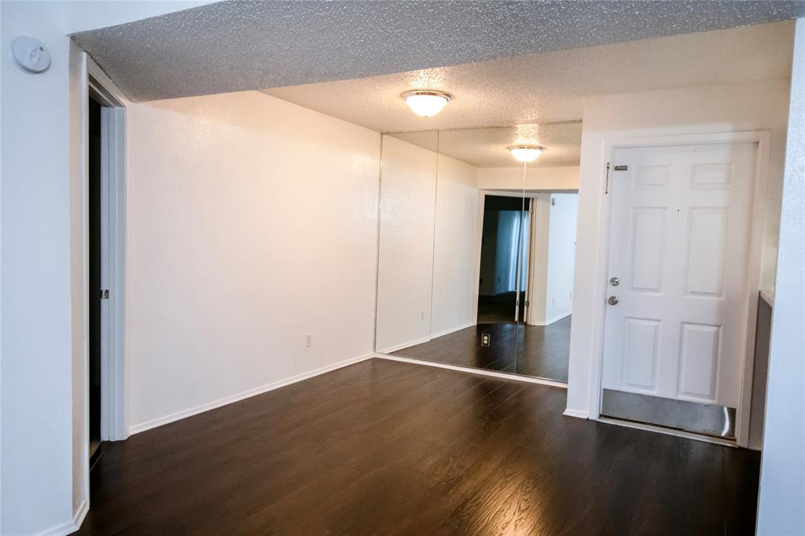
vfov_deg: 51.3
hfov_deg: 71.5
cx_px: 402
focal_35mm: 25
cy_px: 268
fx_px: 559
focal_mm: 17
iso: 3200
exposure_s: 1/160
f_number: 4.5
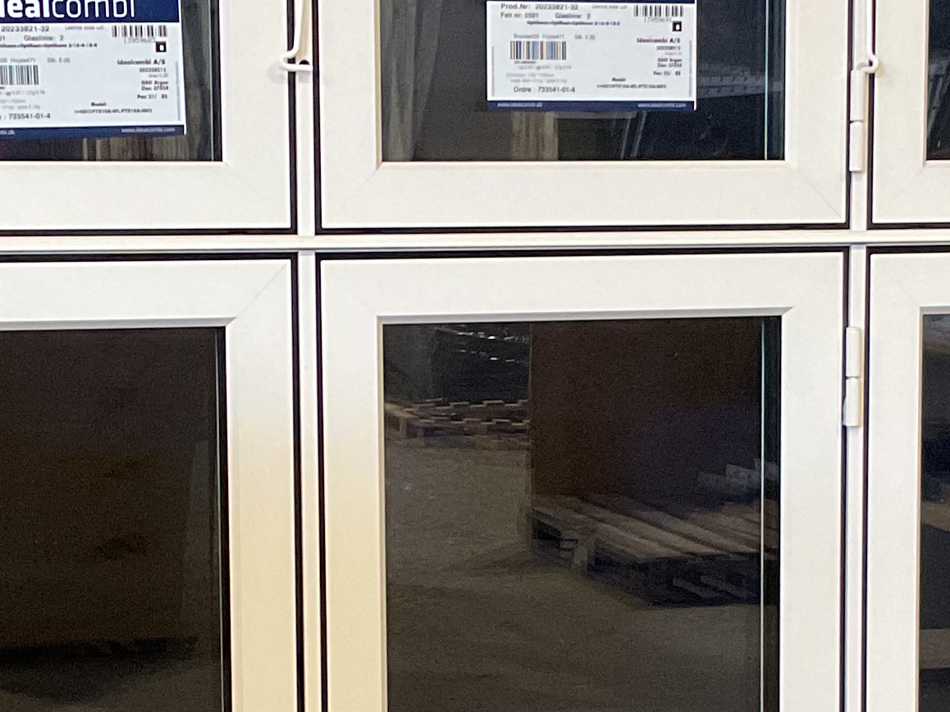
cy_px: 537
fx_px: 2771
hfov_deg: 19.5
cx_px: 470
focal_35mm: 101
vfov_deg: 14.6
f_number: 1.8
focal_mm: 3
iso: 125
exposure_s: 1/50
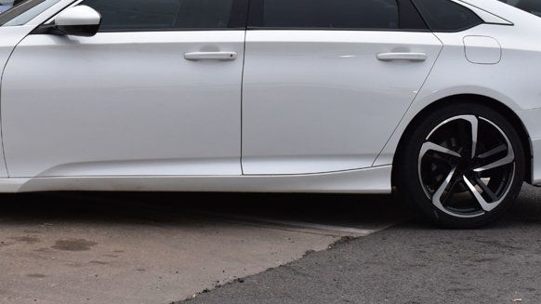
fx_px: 1348
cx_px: 164
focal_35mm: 94
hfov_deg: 22.6
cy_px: 48
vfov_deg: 12.8
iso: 400
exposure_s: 1/125
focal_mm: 34
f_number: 9
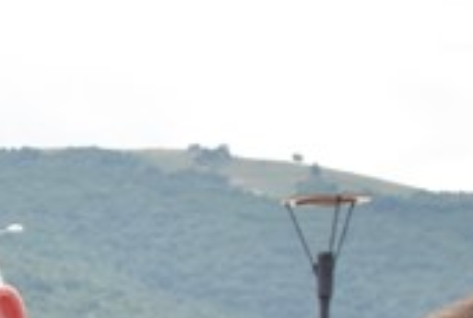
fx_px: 2990
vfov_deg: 5.8
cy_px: 846
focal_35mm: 227
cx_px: -752
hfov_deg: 8.2
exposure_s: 1/640
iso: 1600
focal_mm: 38
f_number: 13
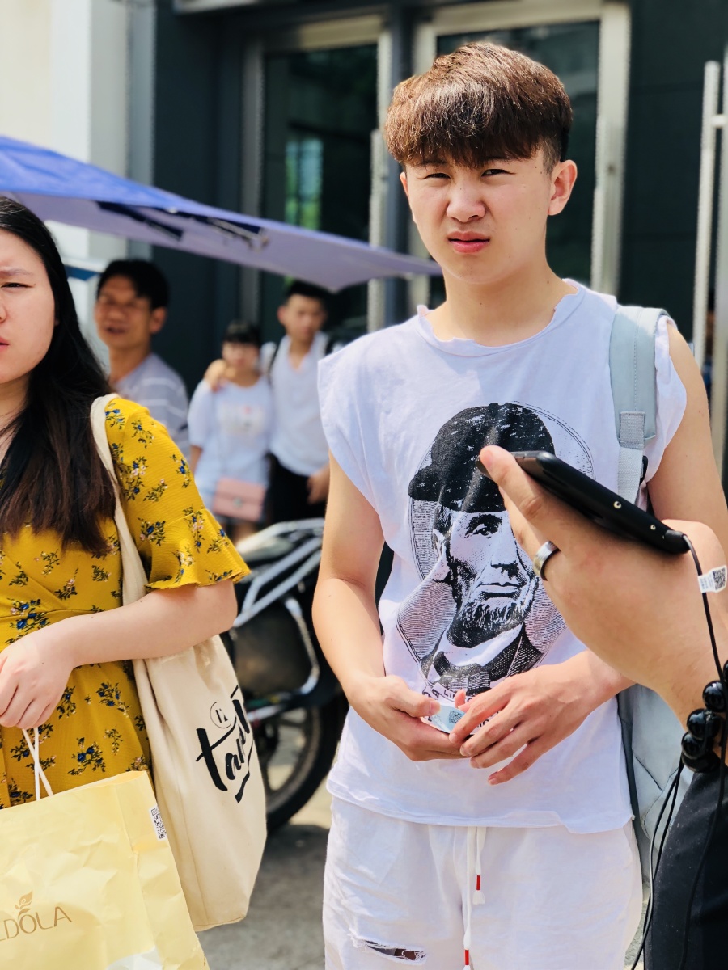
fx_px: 1598
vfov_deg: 33.8
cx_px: 364
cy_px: 485
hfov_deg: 25.7
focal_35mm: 57
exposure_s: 1/353
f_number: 2.8
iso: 20
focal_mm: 6.6
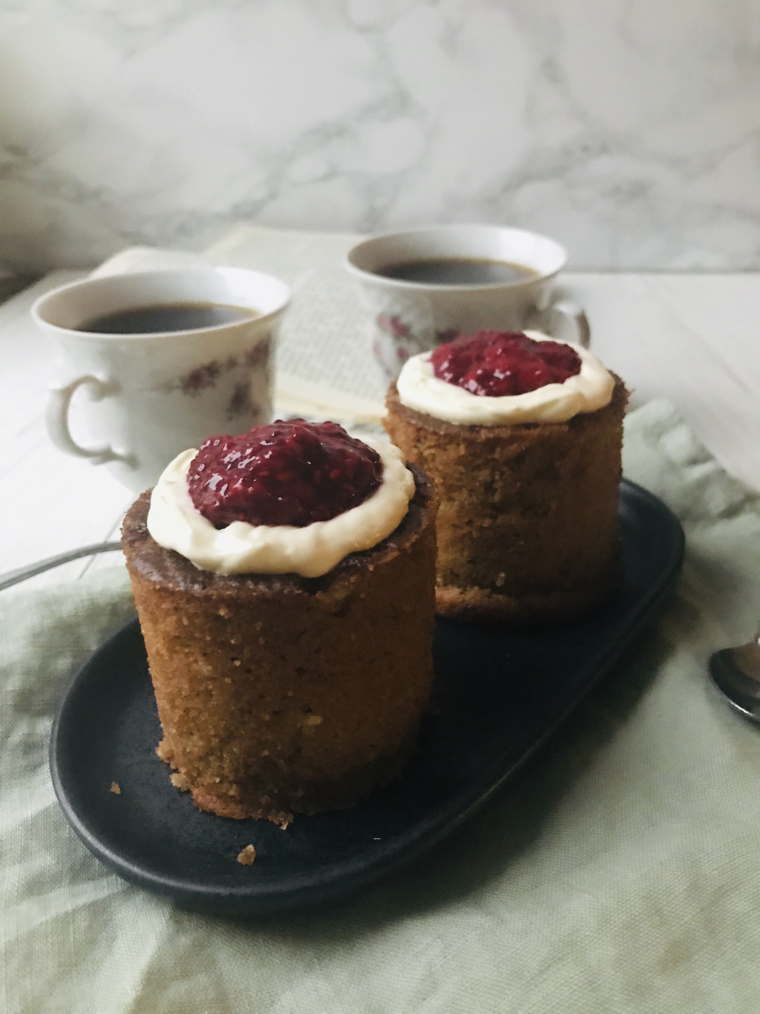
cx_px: 380
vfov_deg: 63.4
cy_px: 507
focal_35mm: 28
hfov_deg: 49.7
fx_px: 820
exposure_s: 1/5
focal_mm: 3.99
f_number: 1.8
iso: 100
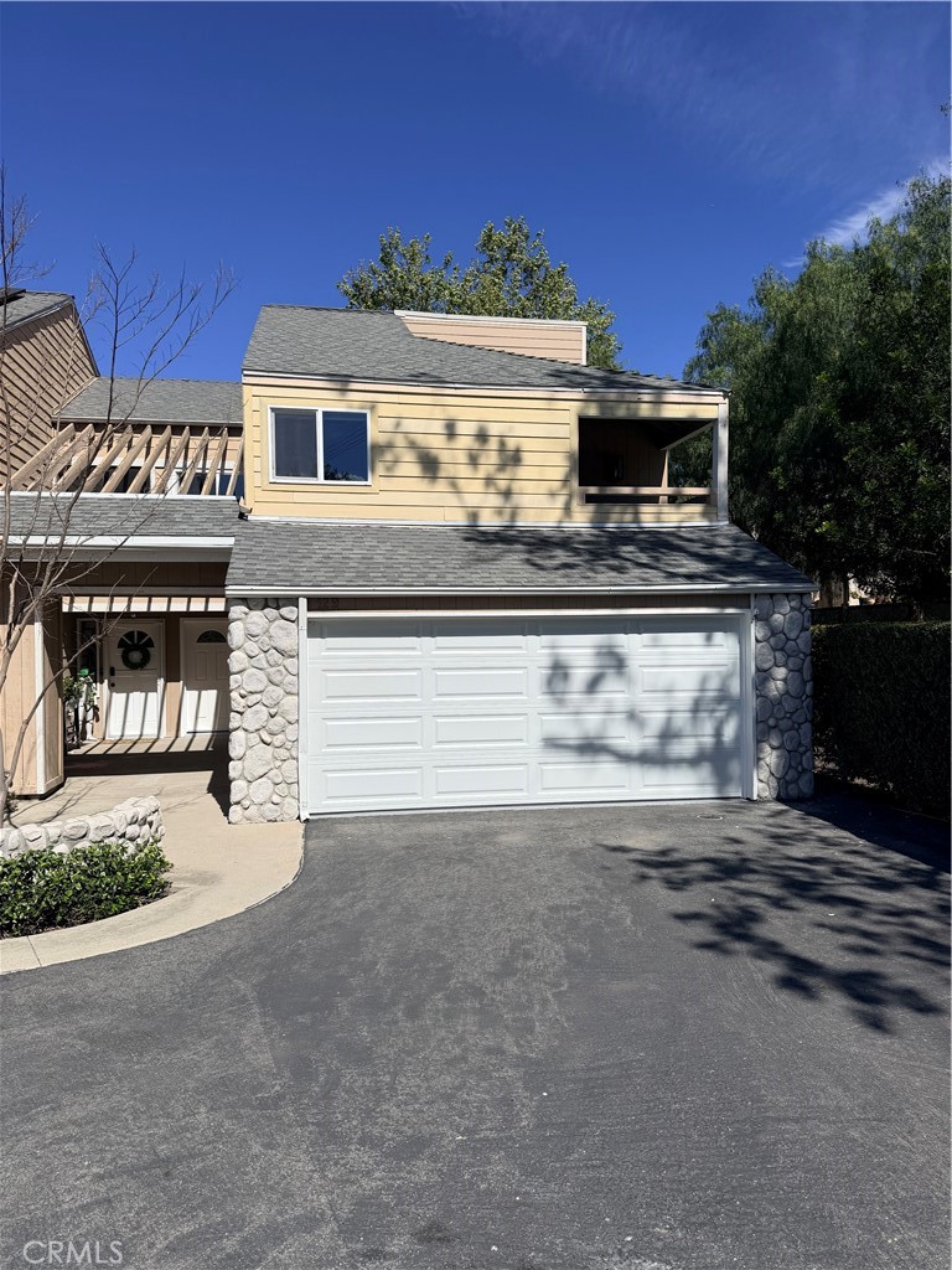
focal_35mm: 24
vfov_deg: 71.6
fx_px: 880
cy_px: 635
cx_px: 476
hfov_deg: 56.8
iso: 80
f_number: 1.78
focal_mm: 6.76
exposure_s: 1/10309
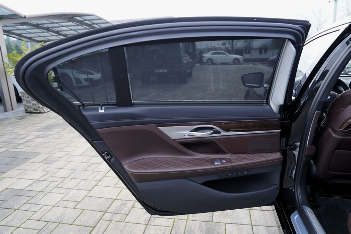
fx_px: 244
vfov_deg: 51.3
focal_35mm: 25
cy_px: 117
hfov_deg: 71.5
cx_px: 176
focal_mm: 25
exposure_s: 1/50
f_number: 3.5
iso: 100
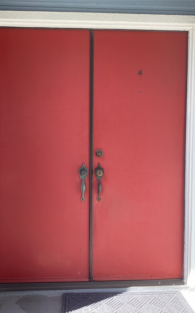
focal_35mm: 33
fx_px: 281
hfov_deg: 38.3
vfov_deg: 58.2
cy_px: 157
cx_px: 87
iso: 32
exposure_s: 1/120
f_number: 2.4
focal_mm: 3.3
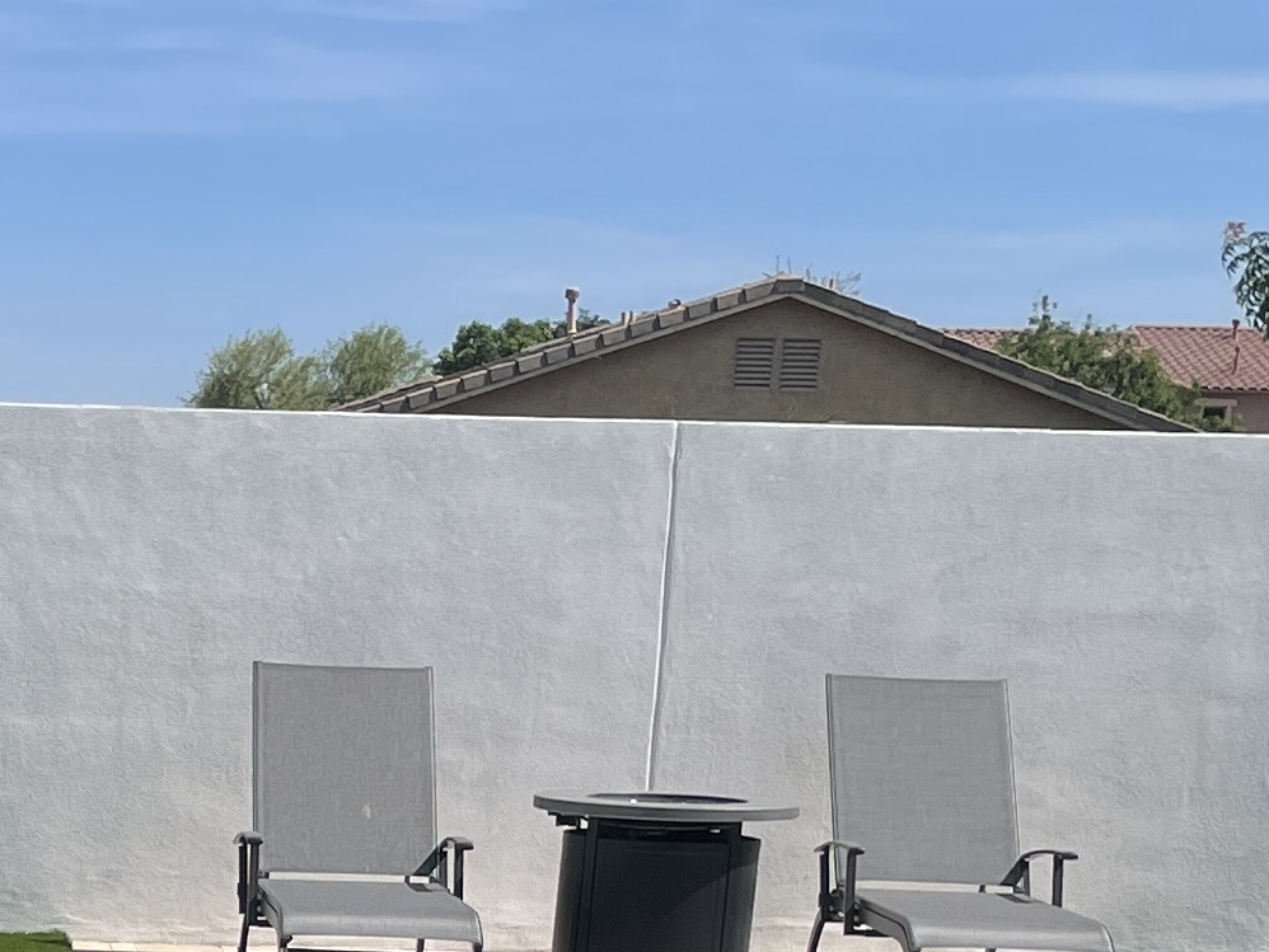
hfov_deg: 18.1
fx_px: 3850
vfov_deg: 13.3
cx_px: -72
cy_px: 1457
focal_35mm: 105
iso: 32
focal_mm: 4.2
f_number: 1.6
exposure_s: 1/6897
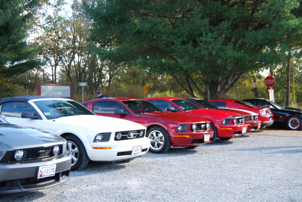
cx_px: 151
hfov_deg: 35.0
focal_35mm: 57
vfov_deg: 23.9
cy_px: 101
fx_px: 479
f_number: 5
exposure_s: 1/100
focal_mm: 38
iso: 200
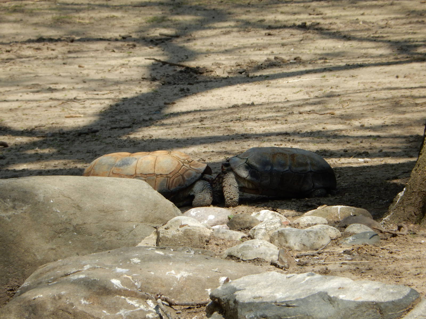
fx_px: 6326
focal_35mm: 514
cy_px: 160
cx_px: 213
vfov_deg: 2.9
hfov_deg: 3.9
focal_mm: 92.3
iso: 125
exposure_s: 1/320
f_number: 6.3
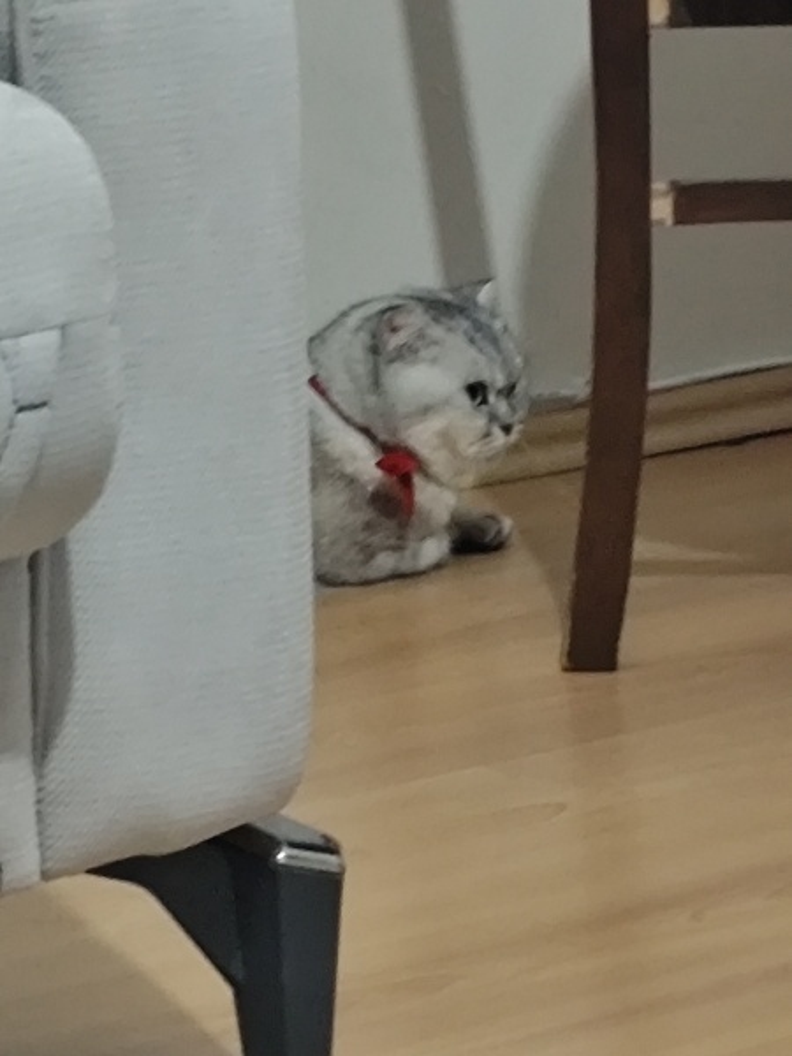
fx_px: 7077
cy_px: 528
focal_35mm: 232
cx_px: 396
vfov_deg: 8.5
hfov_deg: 6.4
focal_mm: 6.14
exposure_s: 1/25
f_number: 1.65
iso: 1600
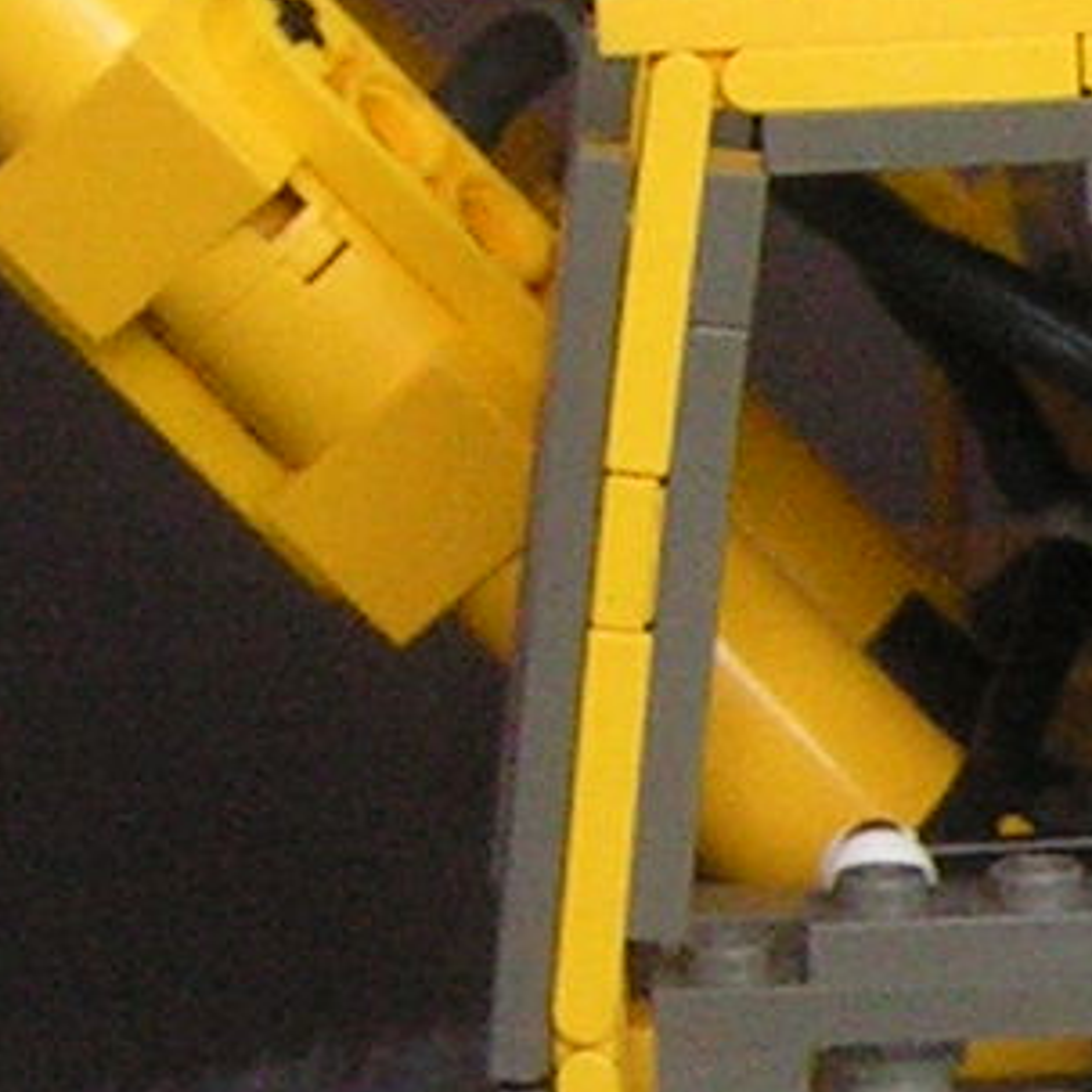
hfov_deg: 6.7
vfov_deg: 6.9
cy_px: 796
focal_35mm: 252
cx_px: 2447
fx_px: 8994
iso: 125
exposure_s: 1/40
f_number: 2.8
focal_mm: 6.3
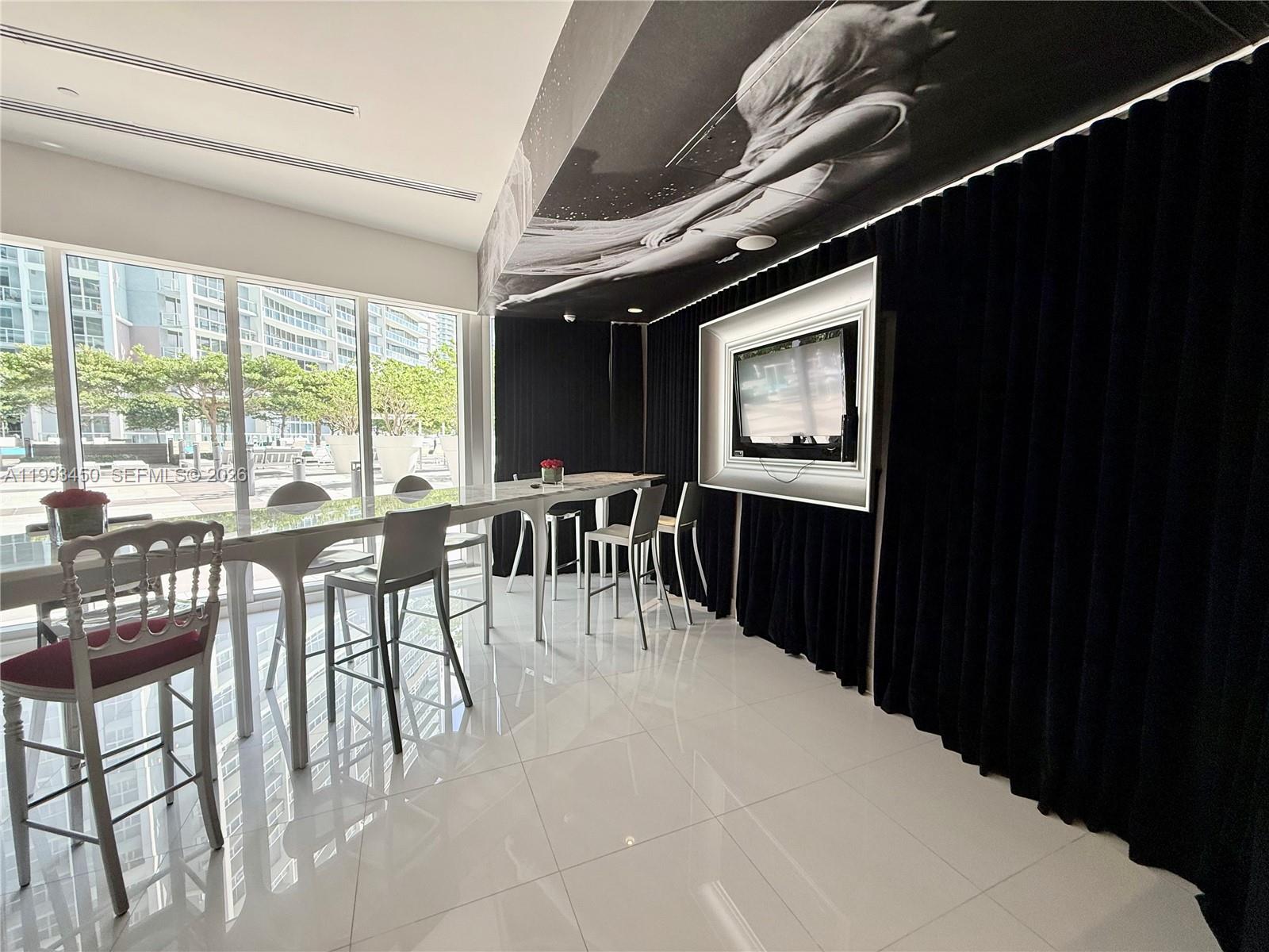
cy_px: 476
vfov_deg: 85.7
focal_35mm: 14
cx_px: 634
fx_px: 513
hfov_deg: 102.1
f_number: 2.2
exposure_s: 1/99
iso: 125
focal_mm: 2.22
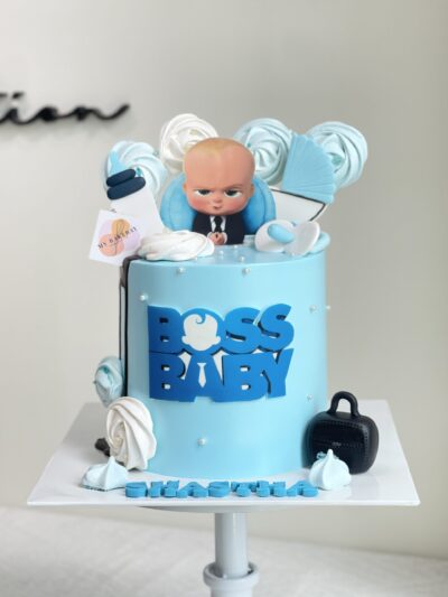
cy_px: 298
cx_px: 224
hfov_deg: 22.9
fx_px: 1104
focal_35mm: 64
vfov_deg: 30.3
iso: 100
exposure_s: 1/100
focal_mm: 7.5
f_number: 2.2
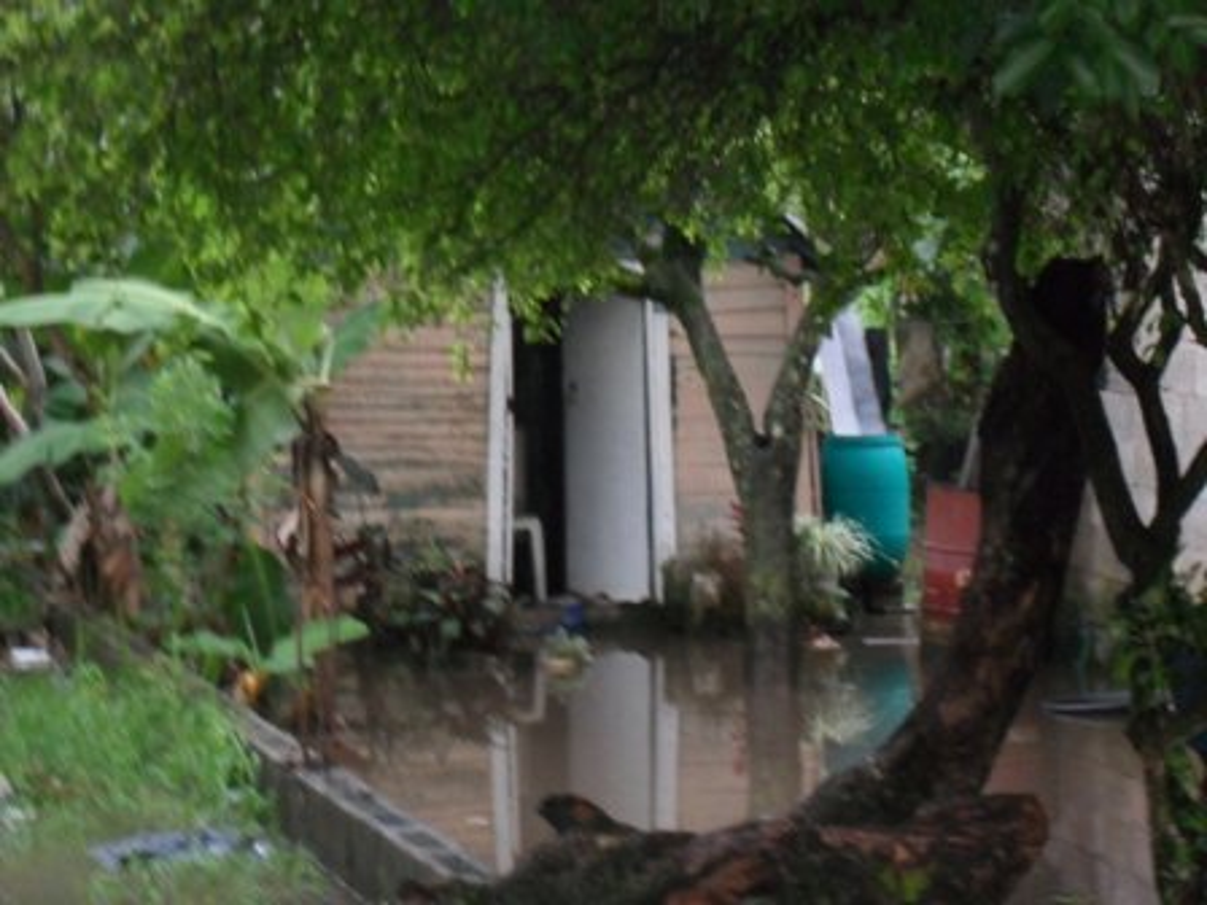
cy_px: 452
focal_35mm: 105
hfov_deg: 18.7
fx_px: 3661
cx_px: 604
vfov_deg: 14.1
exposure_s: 1/60
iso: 400
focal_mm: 18.6
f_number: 5.2
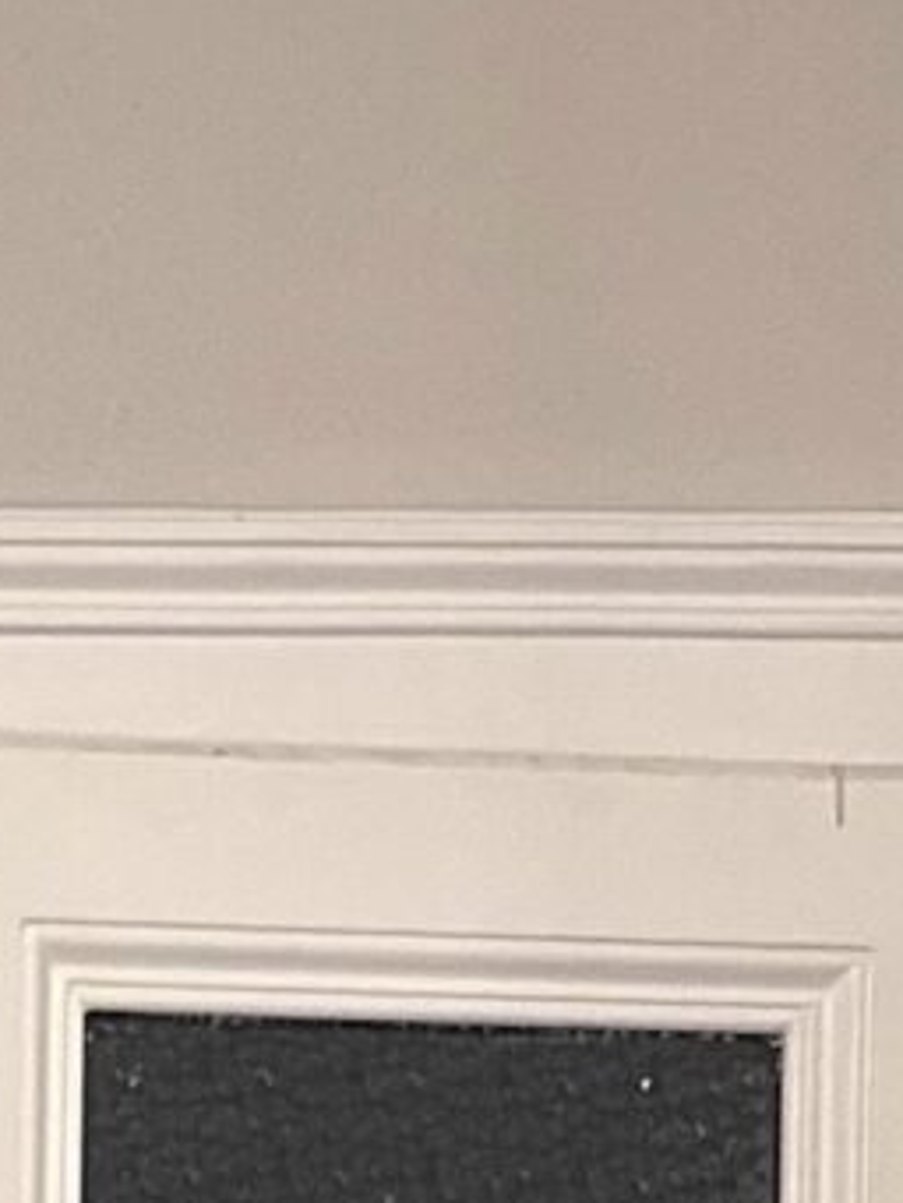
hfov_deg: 6.9
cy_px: 3514
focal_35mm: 180
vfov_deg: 9.0
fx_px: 6257
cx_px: -2367
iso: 160
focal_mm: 6.76
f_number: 1.78
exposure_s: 1/53
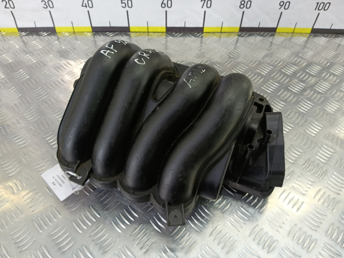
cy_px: 129
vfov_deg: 58.9
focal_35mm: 23
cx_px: 172
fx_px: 229
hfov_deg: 73.9
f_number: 1.6
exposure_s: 1/50
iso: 156
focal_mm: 4.11
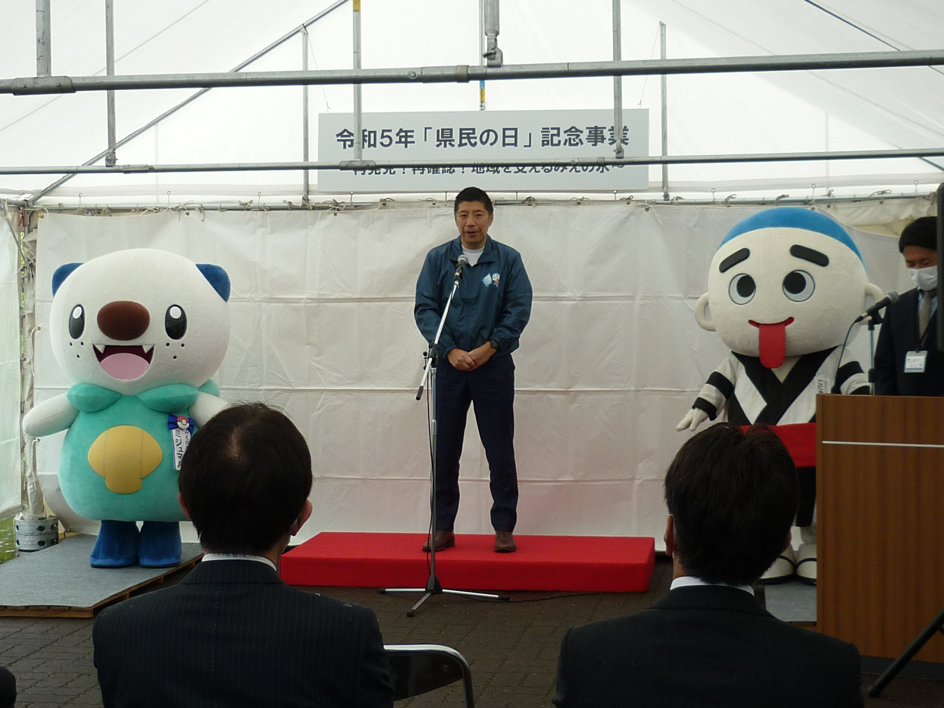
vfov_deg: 22.9
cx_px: 472
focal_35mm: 64
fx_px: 1745
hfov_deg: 30.3
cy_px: 354
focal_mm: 5.9
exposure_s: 1/80
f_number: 2.9
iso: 80
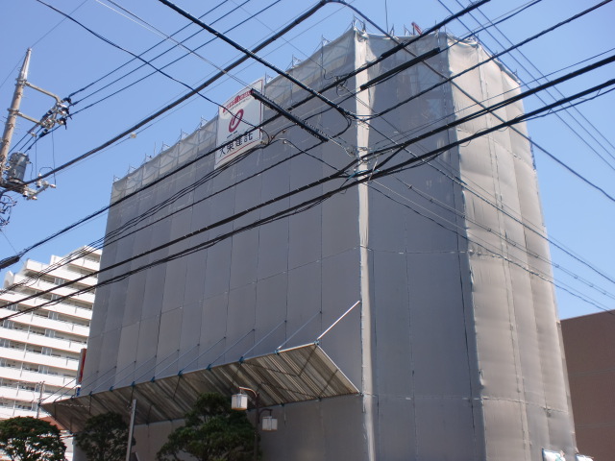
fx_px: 622
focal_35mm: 35
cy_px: 230
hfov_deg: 52.6
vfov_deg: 40.7
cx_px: 308
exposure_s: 1/500
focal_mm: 6.3
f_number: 3.1
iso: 64
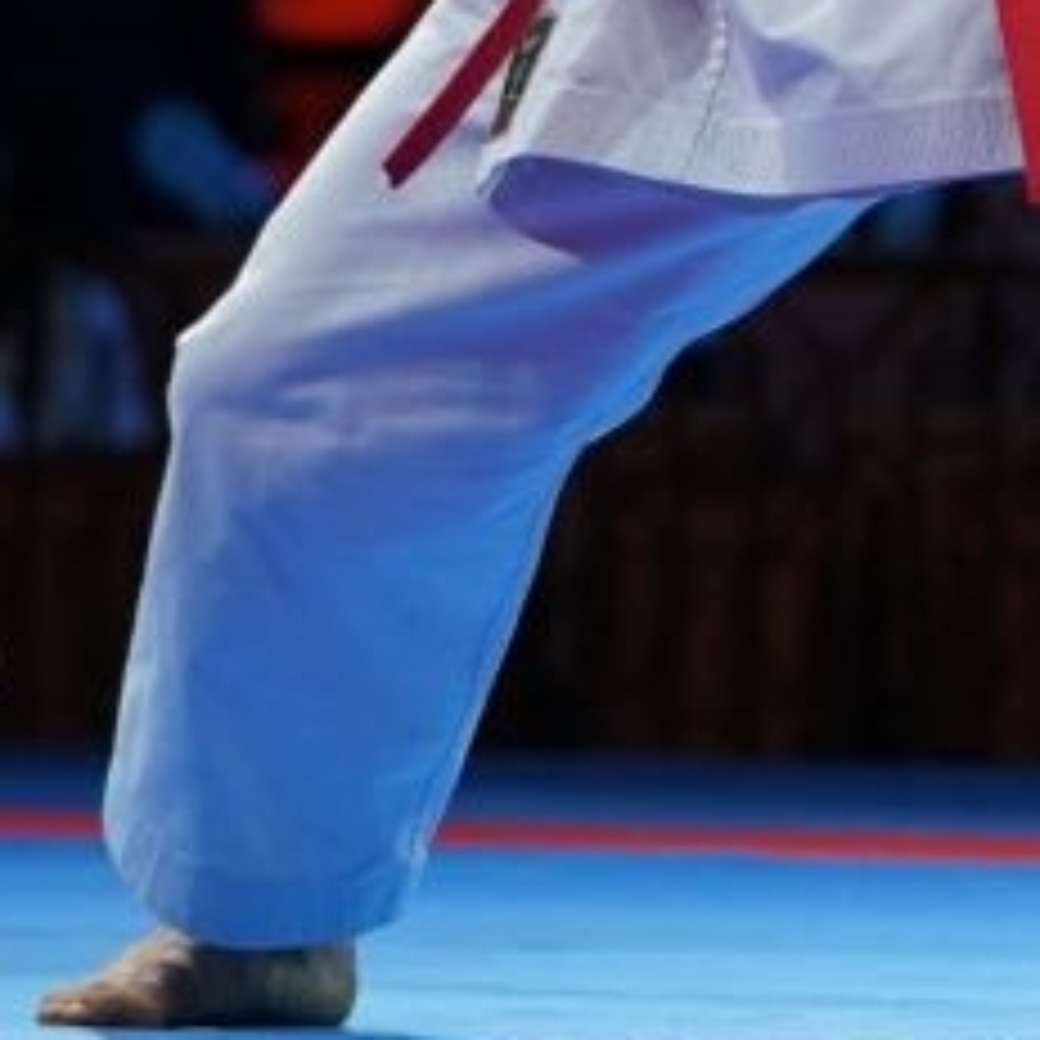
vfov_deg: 3.1
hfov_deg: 3.1
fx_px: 19103
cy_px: -590
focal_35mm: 562
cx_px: 2301
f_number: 2.8
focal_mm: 85
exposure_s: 1/500
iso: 800
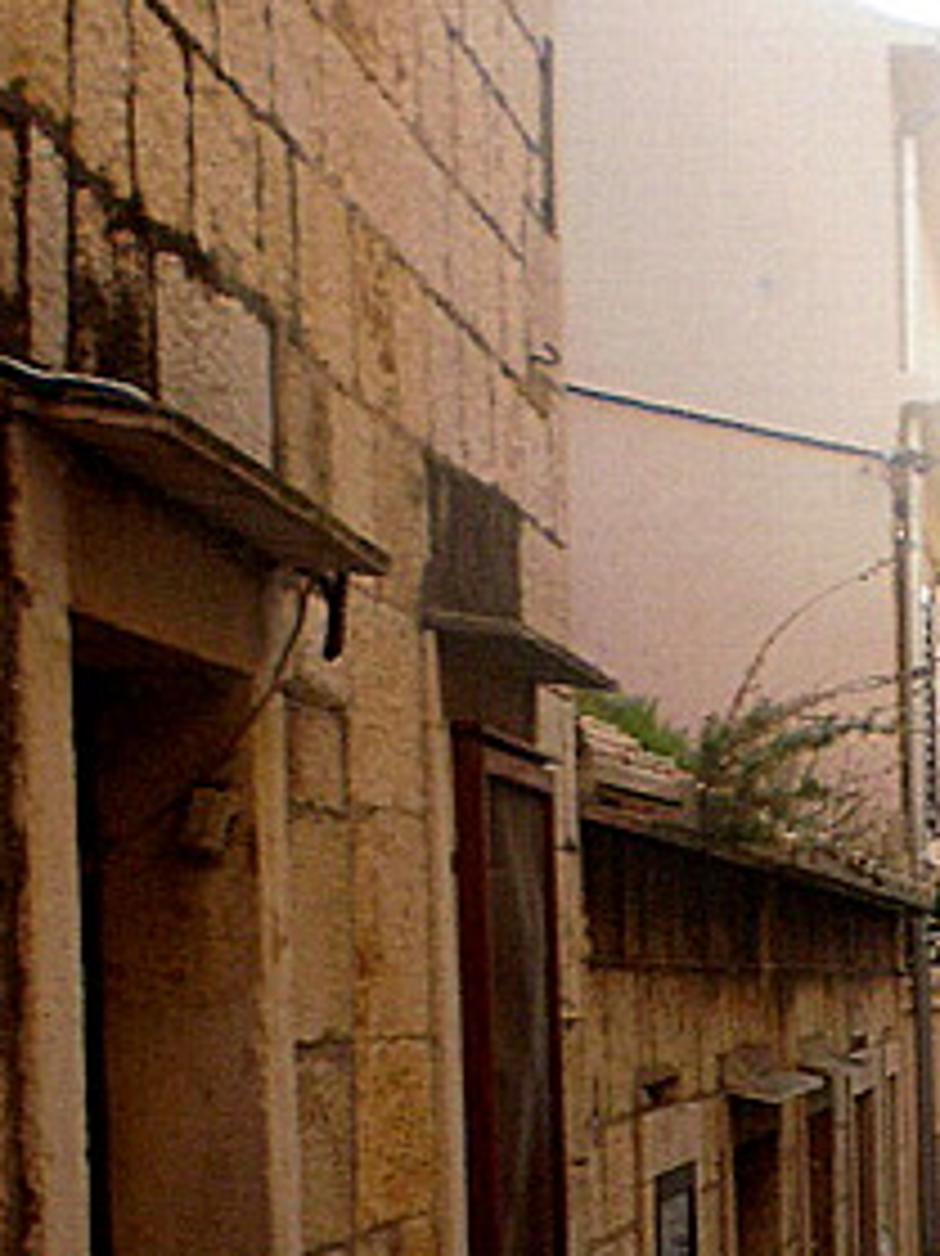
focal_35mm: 109
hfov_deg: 13.0
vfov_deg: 17.8
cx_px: 1273
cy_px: 1143
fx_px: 3950
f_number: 4.6
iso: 100
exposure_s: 1/125
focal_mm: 6.3
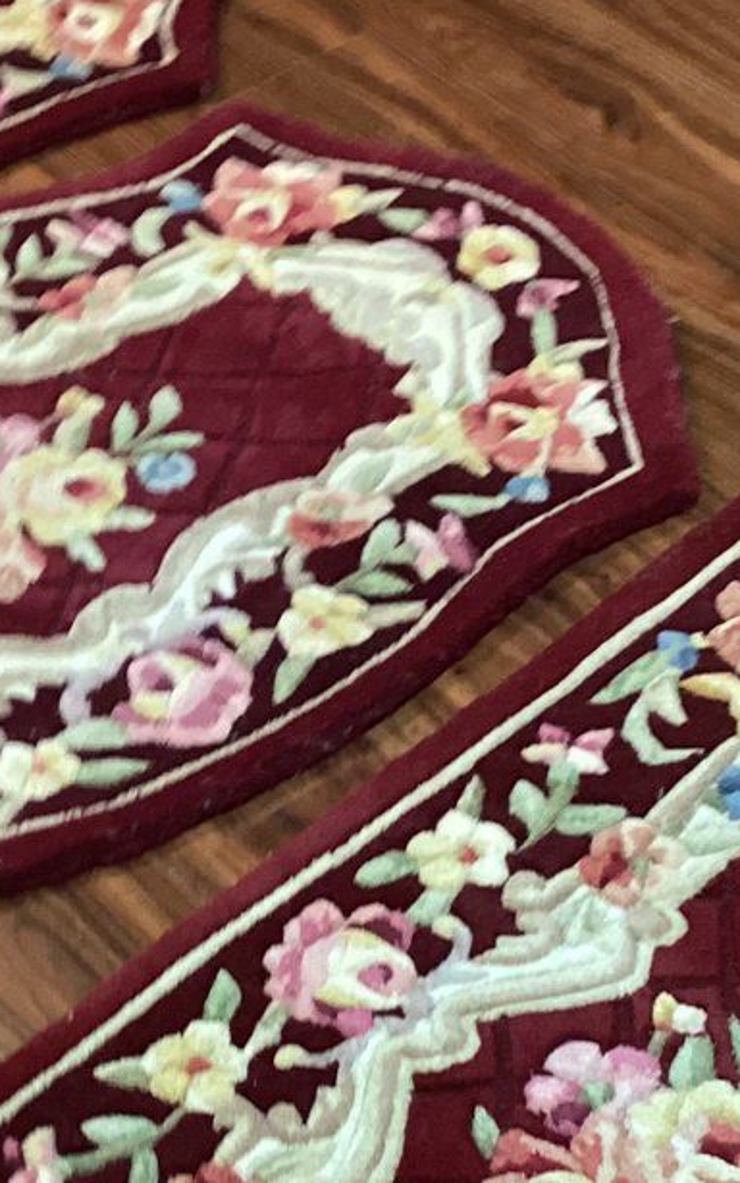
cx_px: 304
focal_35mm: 81
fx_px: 2612
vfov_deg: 25.0
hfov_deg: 16.1
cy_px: 966
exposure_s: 1/33
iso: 250
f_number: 2.4
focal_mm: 3.3
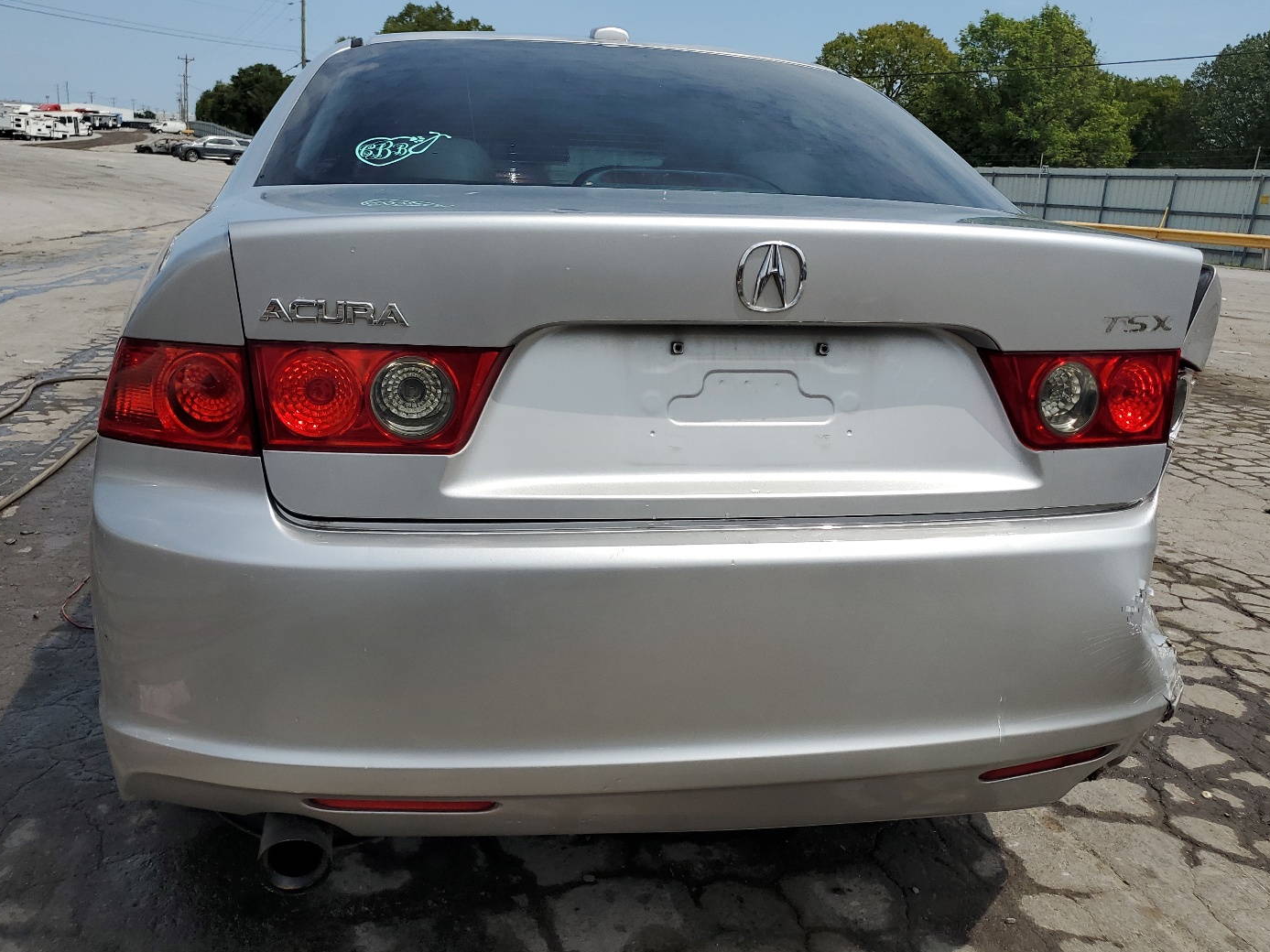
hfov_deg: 60.0
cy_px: 446
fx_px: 1101
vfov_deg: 46.8
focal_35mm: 30
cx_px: 635
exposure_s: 1/10000
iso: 50
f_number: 1.5
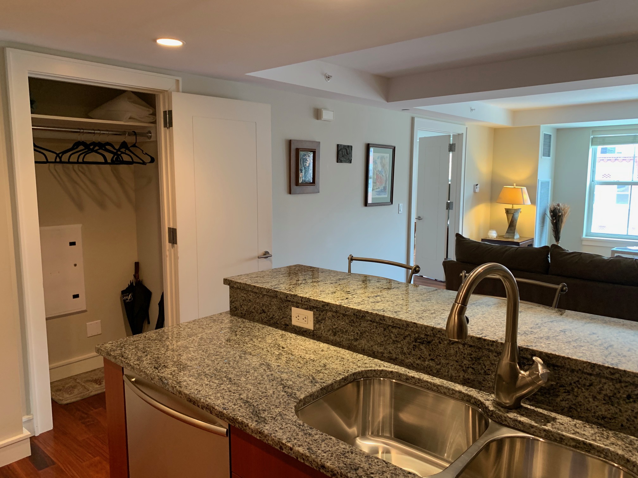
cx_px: 319
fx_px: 479
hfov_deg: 67.3
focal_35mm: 26
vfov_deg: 53.1
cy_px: 239
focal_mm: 4.25
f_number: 1.8
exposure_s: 1/60
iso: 160
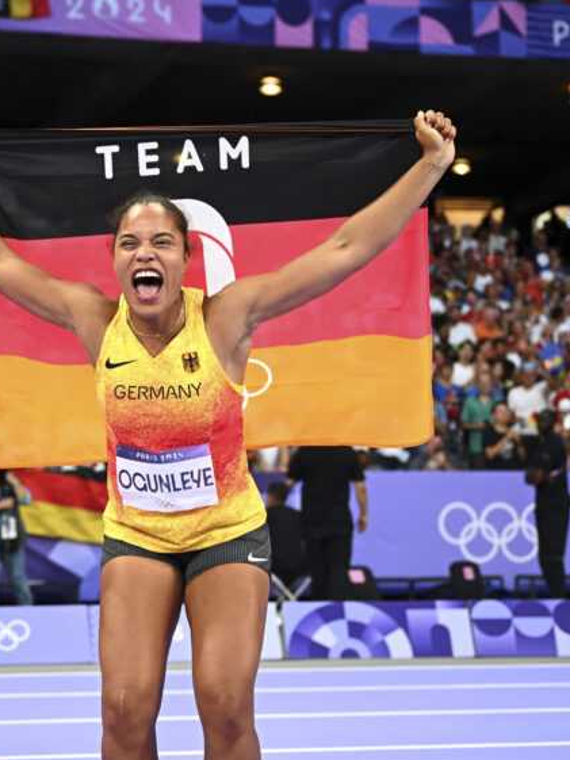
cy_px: 398
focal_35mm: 84
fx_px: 1844
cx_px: 165
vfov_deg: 23.3
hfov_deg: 17.5
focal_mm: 49
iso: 1250
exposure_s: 1/1600
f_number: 2.8
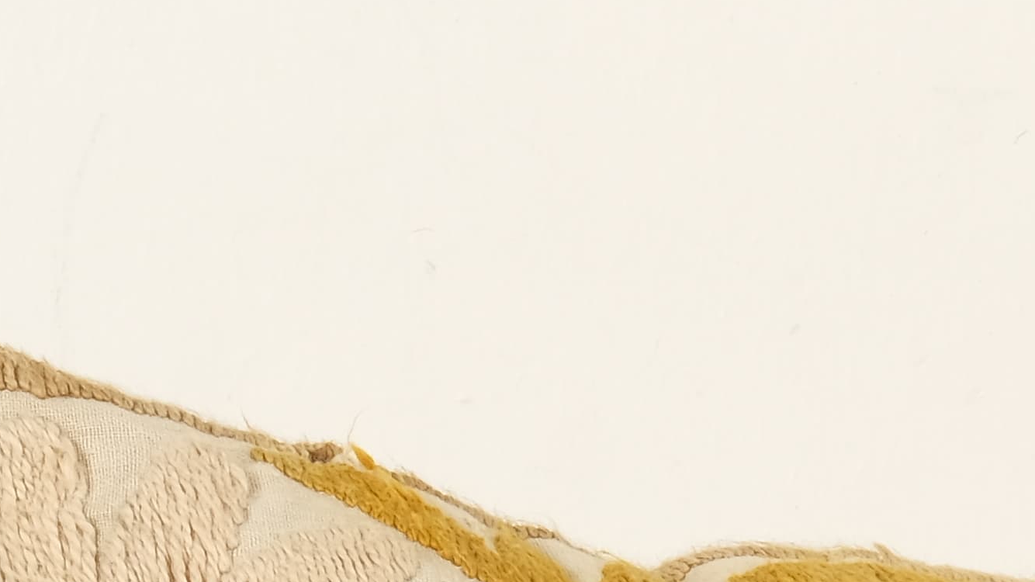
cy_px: 1360
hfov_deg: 7.1
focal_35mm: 299
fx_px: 8205
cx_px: 1552
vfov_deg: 4.0
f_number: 13
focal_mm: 40.7
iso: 80
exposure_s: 1/160
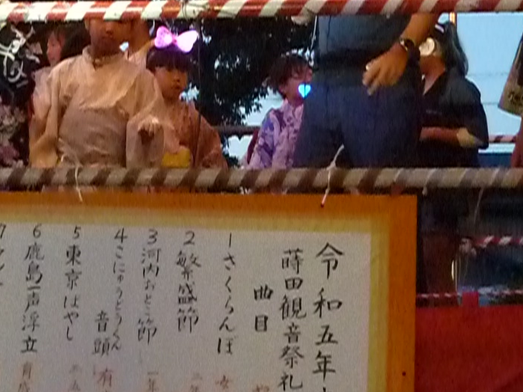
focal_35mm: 123
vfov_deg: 11.8
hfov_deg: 16.0
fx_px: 1858
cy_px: -97
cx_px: 165
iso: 1600
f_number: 3
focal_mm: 6.9
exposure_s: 1/60
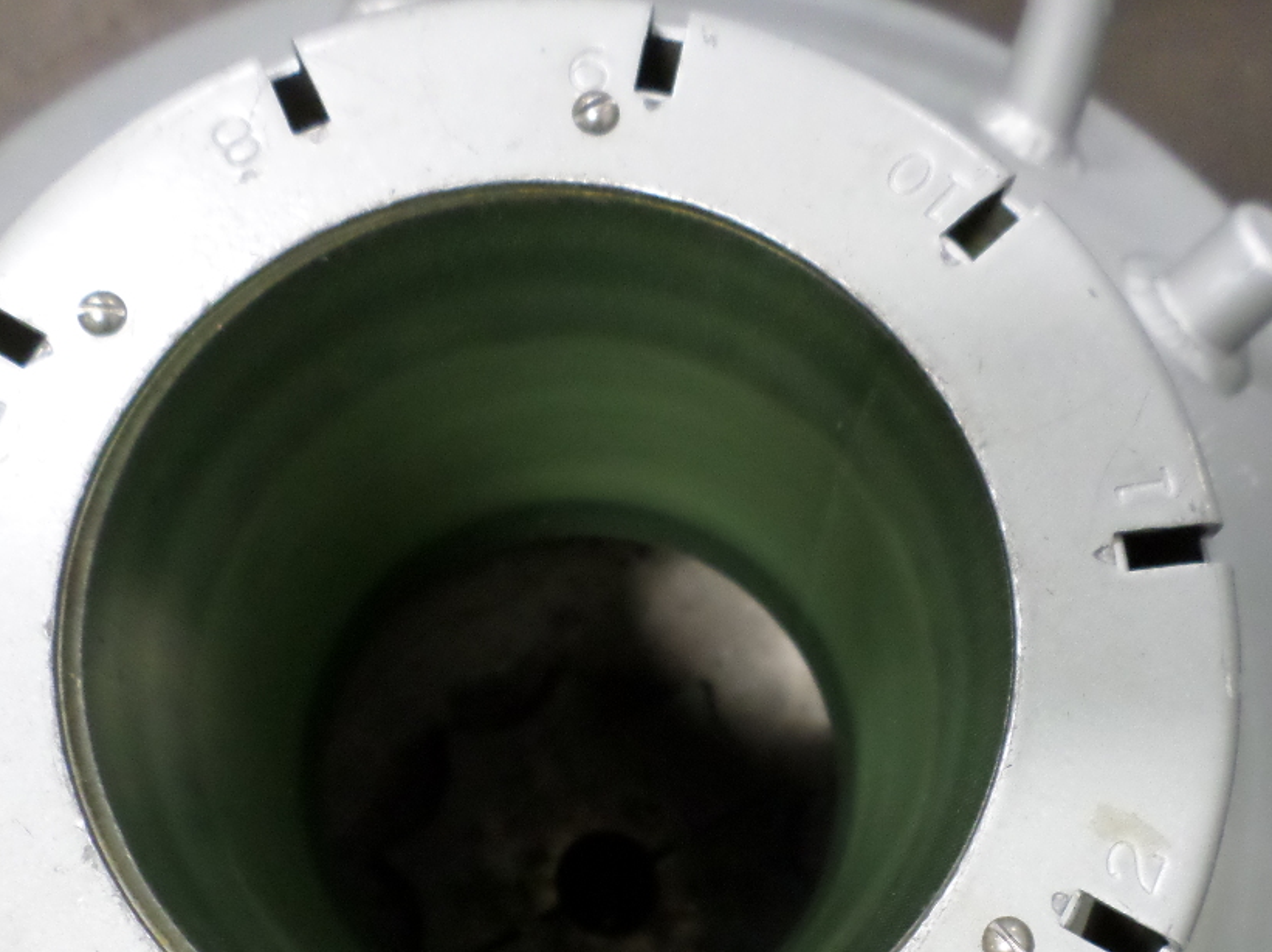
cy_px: 686
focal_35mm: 39
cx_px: 668
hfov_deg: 47.9
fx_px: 1432
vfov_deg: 36.1
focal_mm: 4.5
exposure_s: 1/30
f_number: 2.5
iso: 400
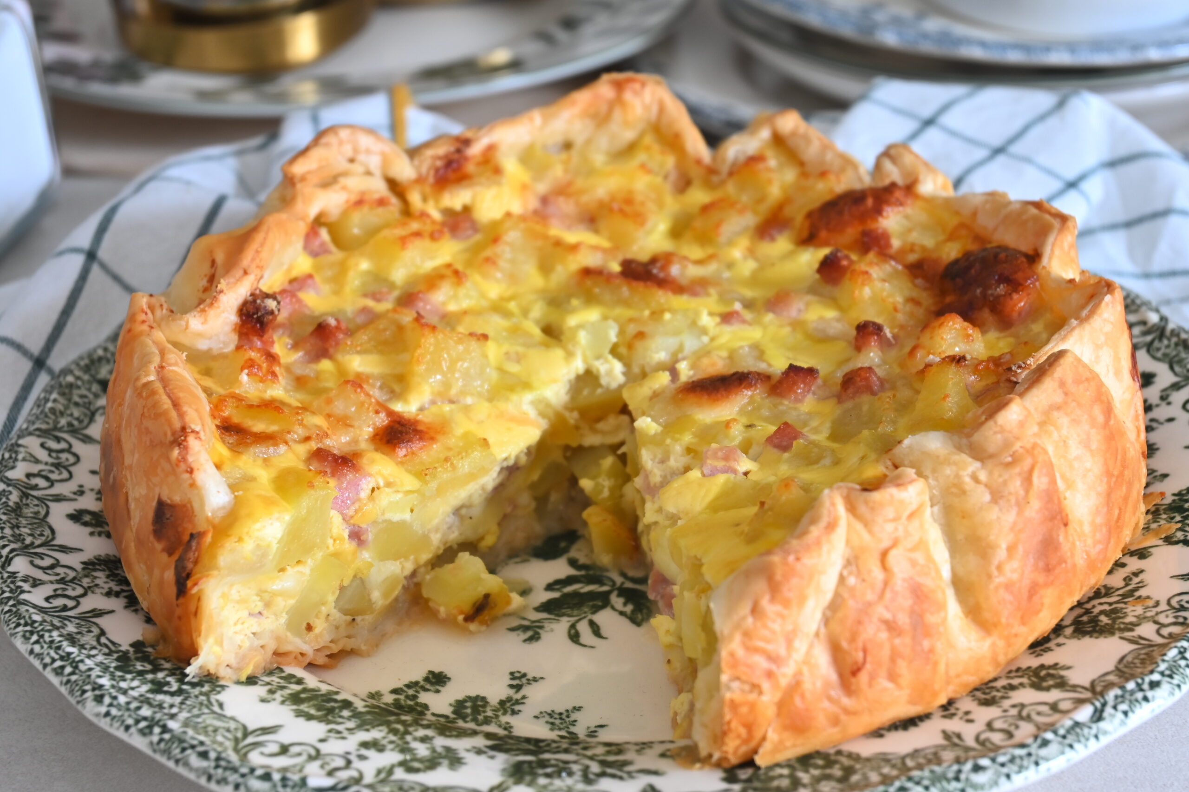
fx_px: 2278
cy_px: 396
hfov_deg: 29.3
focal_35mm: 69
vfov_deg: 19.7
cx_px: 594
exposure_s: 1/10
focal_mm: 46
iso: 200
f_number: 6.3
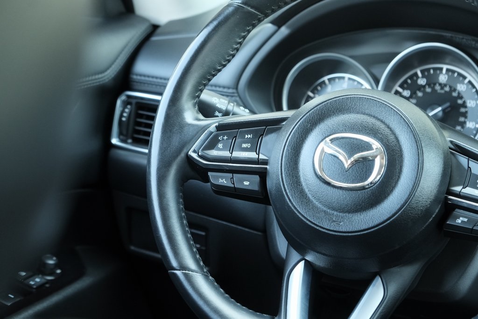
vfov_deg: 18.0
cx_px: 239
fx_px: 1009
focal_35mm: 76
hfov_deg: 26.6
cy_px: 160
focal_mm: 50.5
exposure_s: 1/100
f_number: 5
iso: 2500
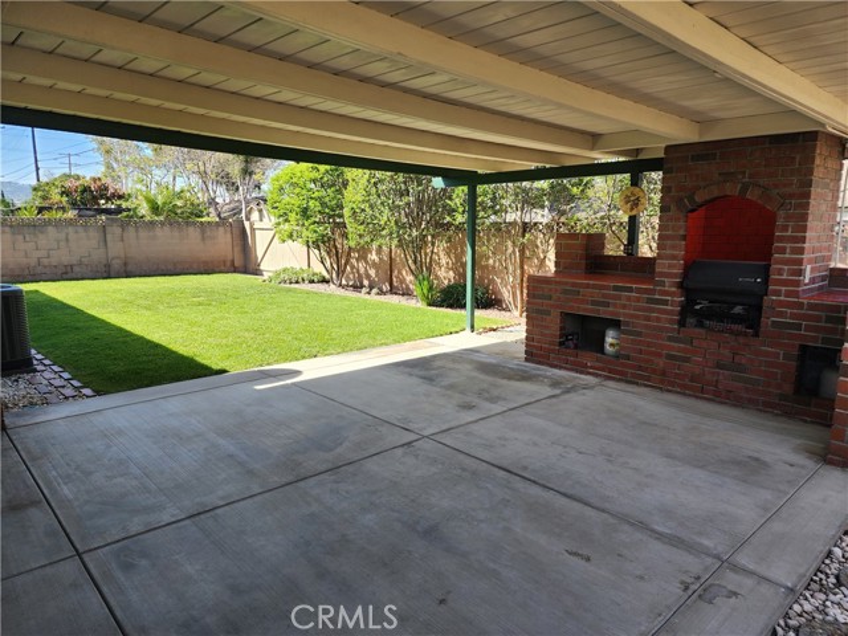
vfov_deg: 58.9
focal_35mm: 23
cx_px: 424
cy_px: 318
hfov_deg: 73.9
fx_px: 563
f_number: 1.8
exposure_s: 1/250
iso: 12
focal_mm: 6.4
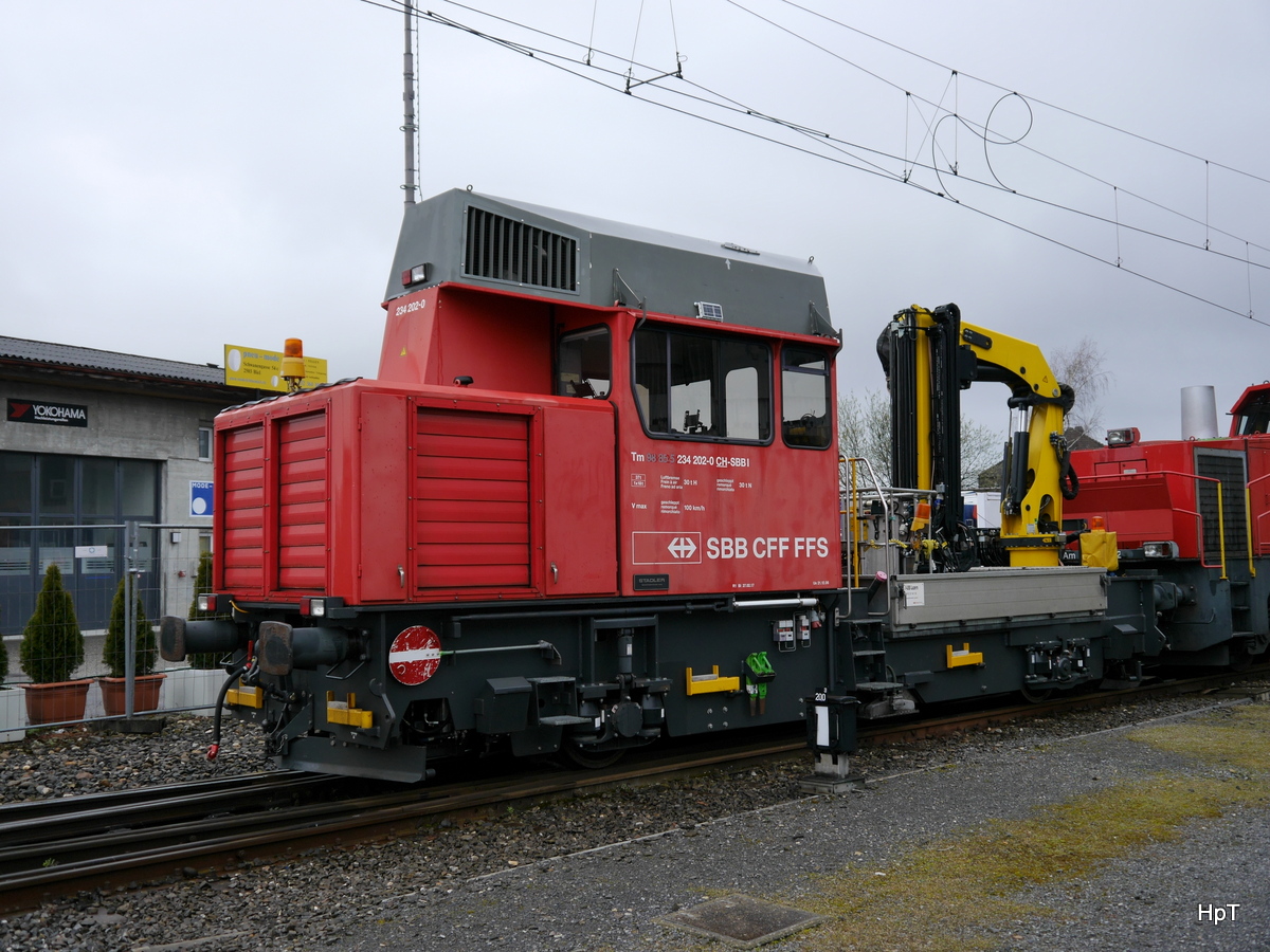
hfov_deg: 51.4
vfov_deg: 39.7
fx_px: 1321
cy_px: 476
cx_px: 635
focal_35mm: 36
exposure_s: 1/100
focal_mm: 18
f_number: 4.1
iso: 160
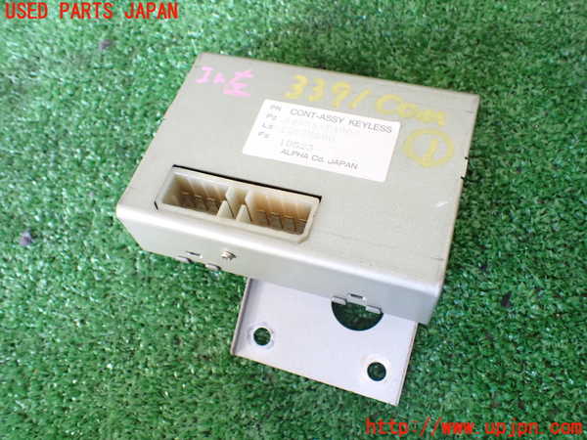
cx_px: 294
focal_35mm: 30
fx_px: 509
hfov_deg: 60.0
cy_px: 220
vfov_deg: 46.8
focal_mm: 5.4
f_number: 2.3
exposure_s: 1/100
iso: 800
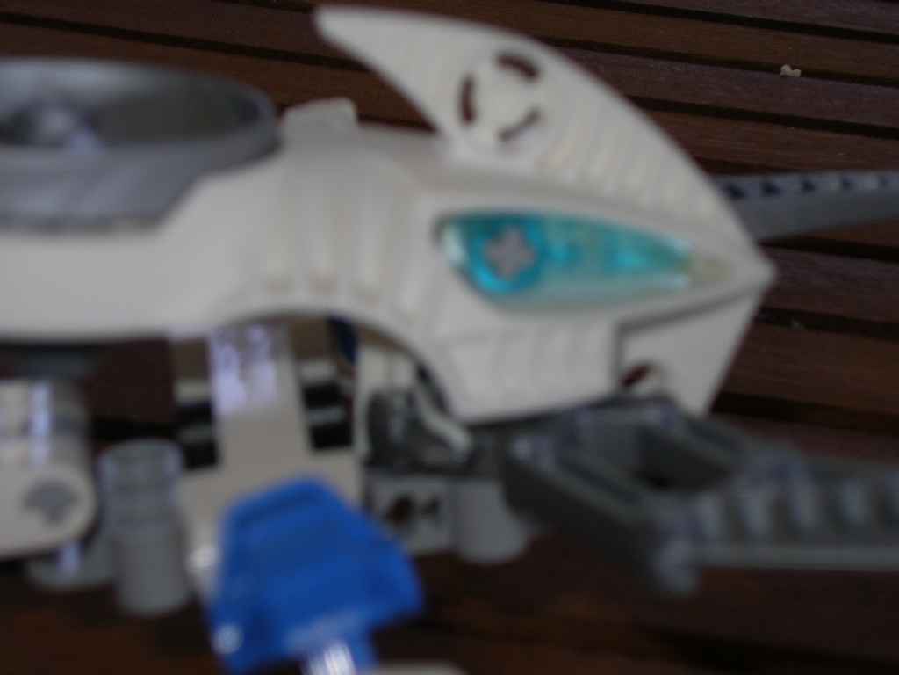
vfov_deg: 16.6
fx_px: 2311
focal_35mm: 89
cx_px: 450
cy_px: 338
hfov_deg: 22.0
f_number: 4.5
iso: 50
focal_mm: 13.7
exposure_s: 1/100
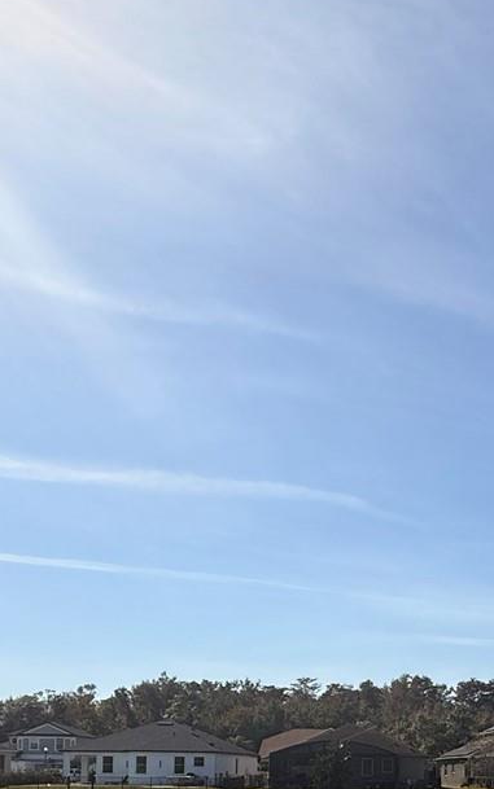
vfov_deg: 44.8
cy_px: 740
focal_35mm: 39
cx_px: 663
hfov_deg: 26.9
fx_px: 840
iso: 50
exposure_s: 1/3460
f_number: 2.2
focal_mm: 2.22
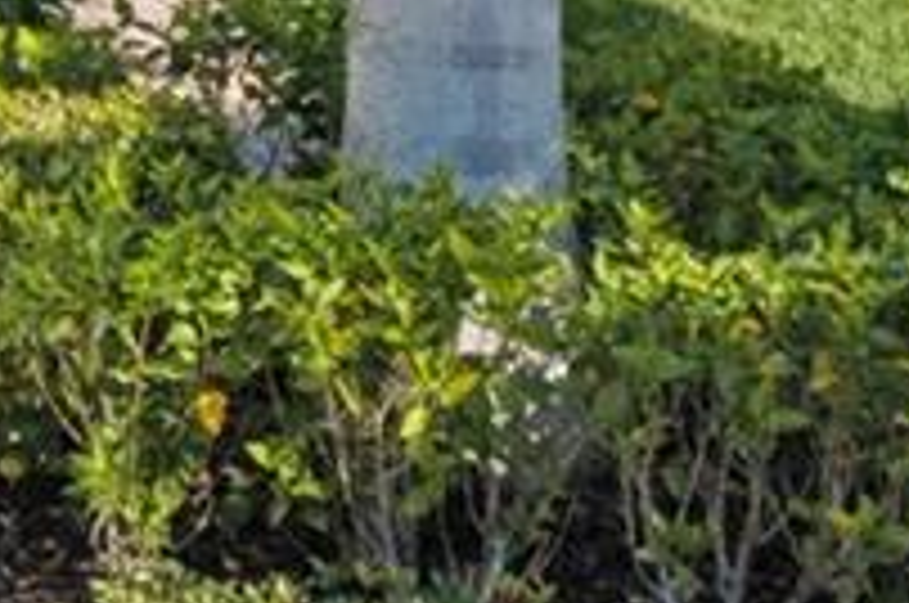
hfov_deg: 12.7
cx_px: -896
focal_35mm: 142
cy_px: -565
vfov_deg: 9.1
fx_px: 3580
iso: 100
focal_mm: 10.26
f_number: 6.3
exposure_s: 1/640
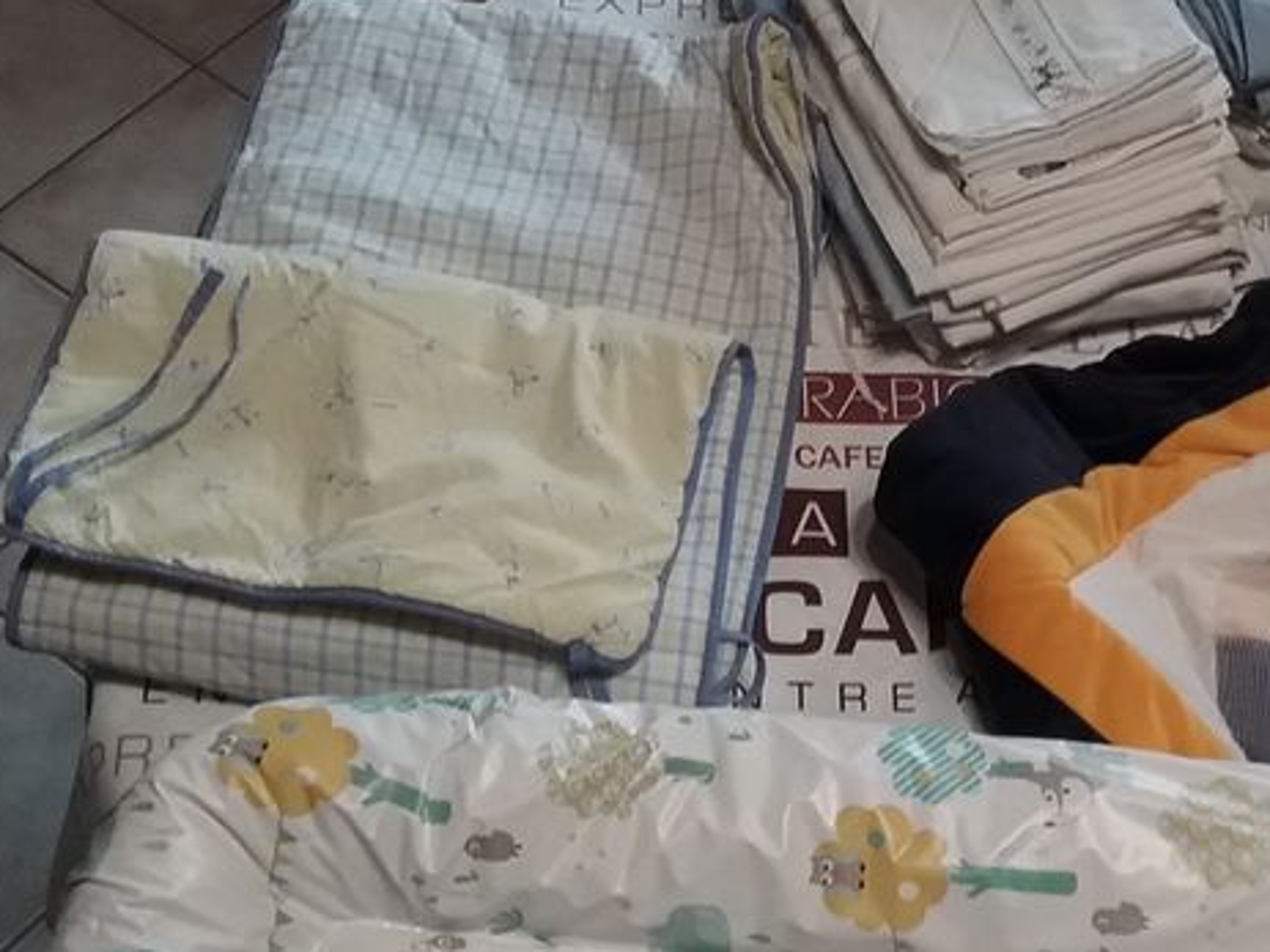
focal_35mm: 67
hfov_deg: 28.5
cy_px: 779
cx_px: 957
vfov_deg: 21.6
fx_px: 2457
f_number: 2.2
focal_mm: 3.3
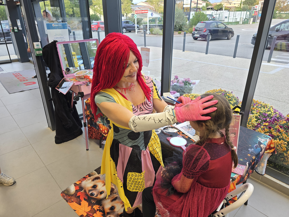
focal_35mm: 23
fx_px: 192
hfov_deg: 73.9
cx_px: 144
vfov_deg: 58.9
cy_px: 108
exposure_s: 1/100
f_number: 1.7
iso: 64
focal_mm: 6.3
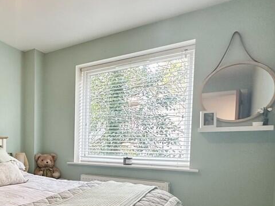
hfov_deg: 52.6
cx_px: 27
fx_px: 238
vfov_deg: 44.9
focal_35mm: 30
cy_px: 159
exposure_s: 1/100
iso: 200
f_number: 2.2
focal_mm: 2.22
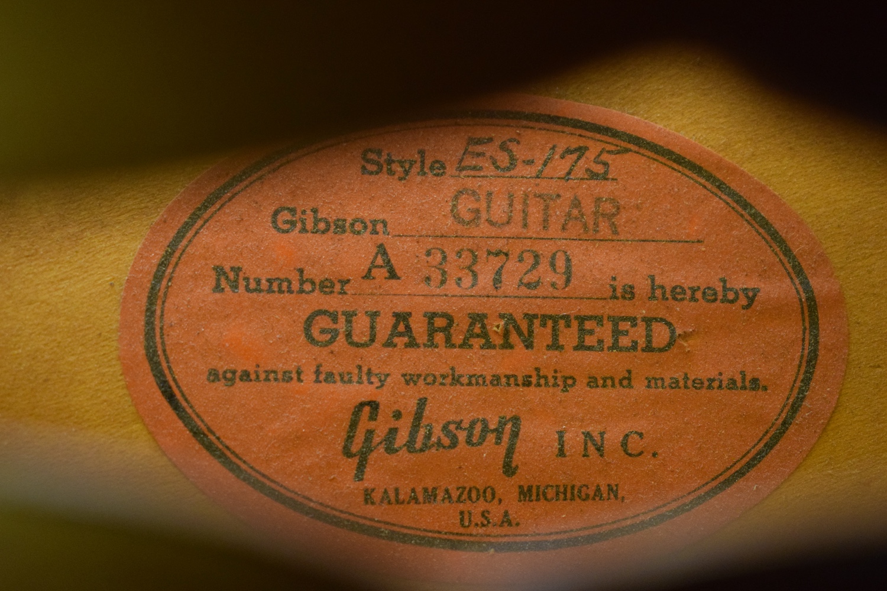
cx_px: 444
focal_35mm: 57
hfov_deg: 35.1
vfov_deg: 23.8
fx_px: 1404
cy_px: 296
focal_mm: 38
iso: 3200
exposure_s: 1/40
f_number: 4.8
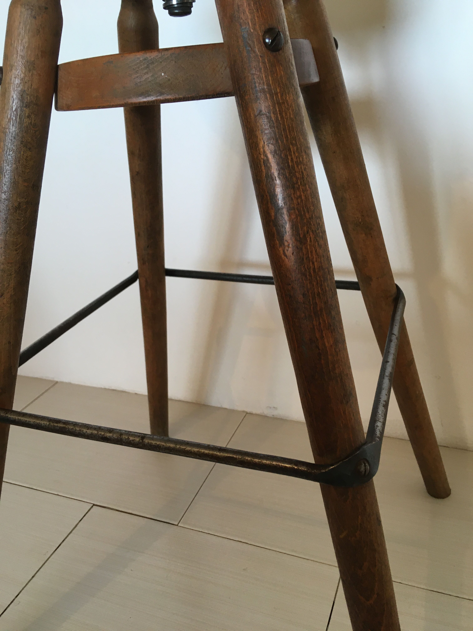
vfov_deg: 61.7
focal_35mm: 29
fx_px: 528
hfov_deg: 48.2
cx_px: 236
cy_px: 316
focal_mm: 4.15
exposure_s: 1/33
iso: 50
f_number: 2.2
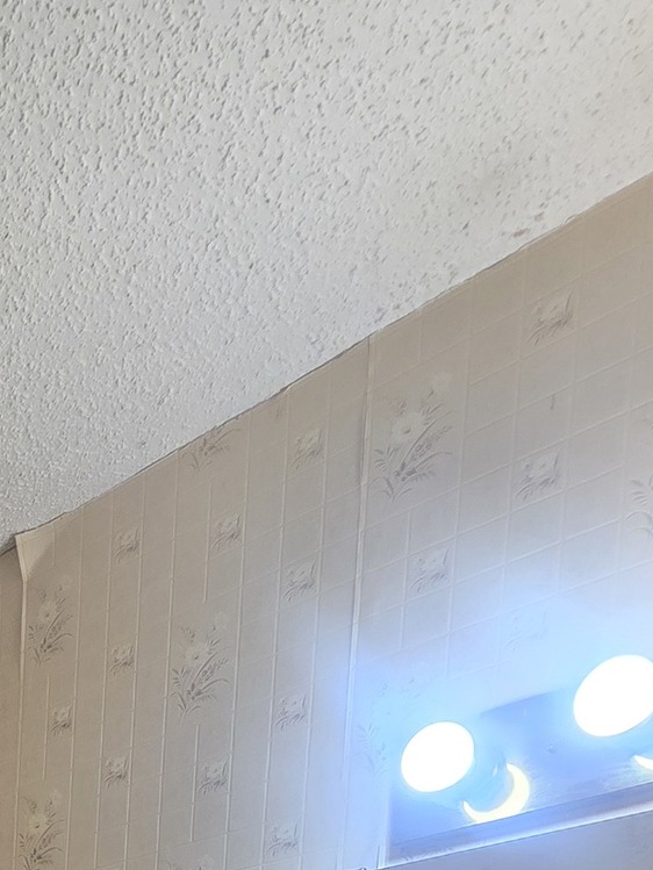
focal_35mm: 40
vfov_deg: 29.1
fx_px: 1006
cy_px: 1302
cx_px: -177
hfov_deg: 29.6
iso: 64
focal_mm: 2.2
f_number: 2.2
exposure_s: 1/60
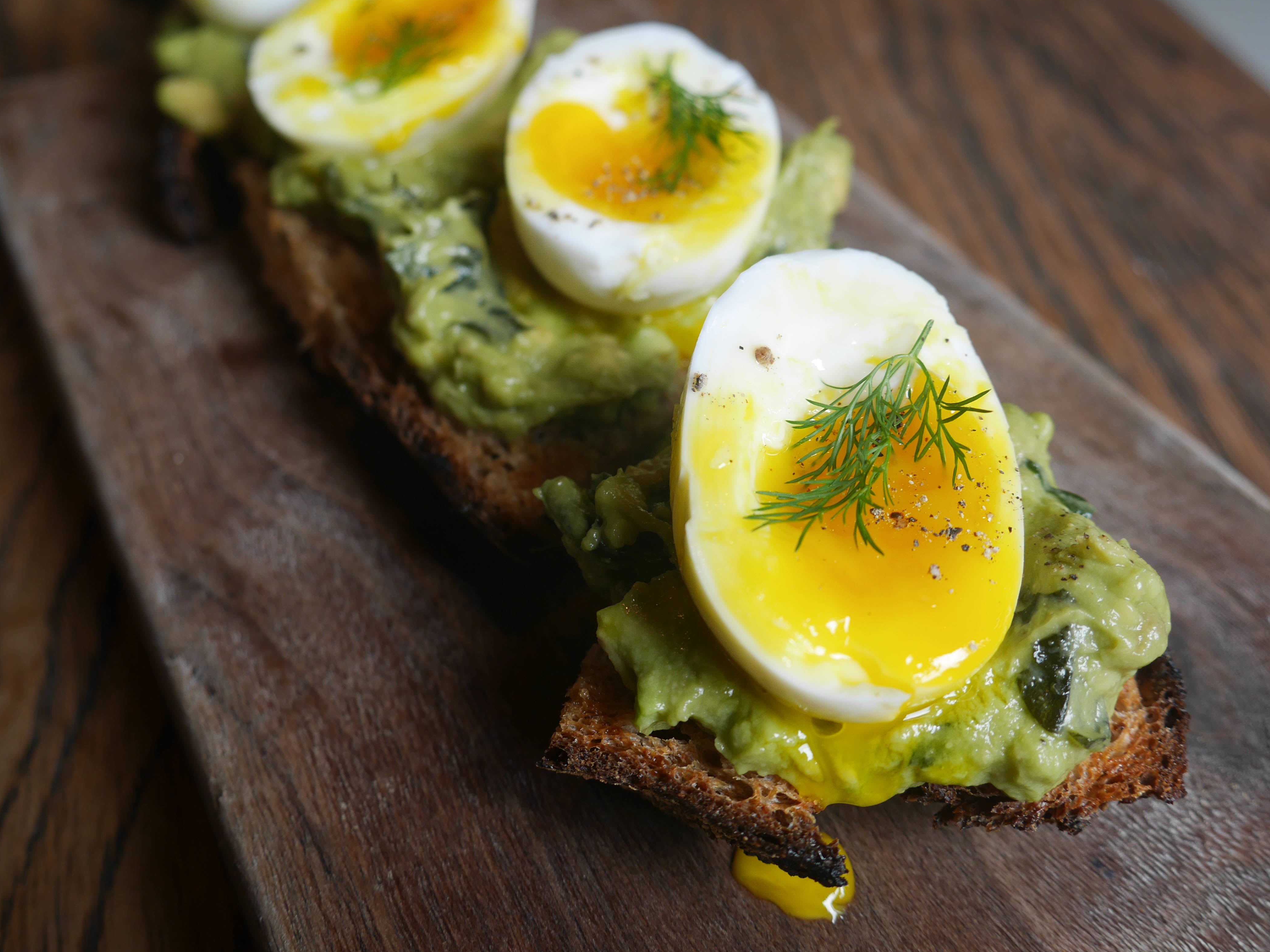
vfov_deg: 34.3
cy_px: 484
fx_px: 1541
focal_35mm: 42
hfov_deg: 44.8
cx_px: 666
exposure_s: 1/125
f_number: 4.5
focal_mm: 19
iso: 200
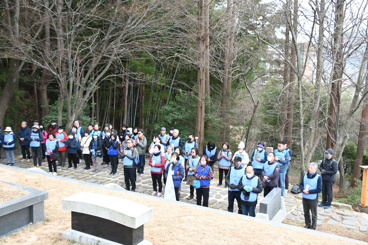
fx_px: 368
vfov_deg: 36.9
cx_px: 184
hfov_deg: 53.1
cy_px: 122
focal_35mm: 36
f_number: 5.6
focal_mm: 24
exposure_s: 1/125
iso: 800
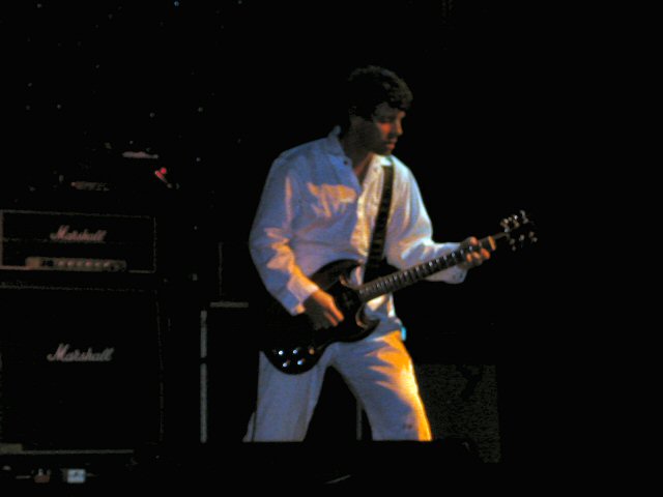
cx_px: 332
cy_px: 248
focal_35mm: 111
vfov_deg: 13.3
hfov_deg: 17.7
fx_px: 2126
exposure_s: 1/59.9
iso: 200
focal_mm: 16.8
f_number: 4.8
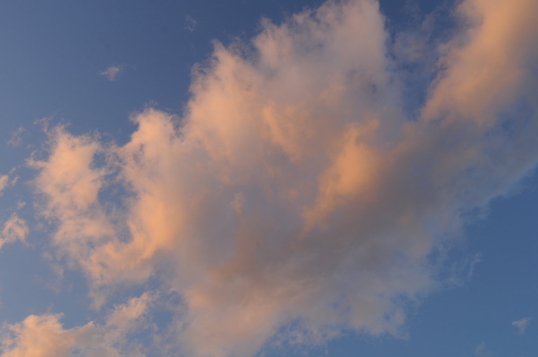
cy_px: 178
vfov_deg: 47.8
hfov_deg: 67.4
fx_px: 403
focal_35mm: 27
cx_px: 269
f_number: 8
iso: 200
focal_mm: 18
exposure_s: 1/100
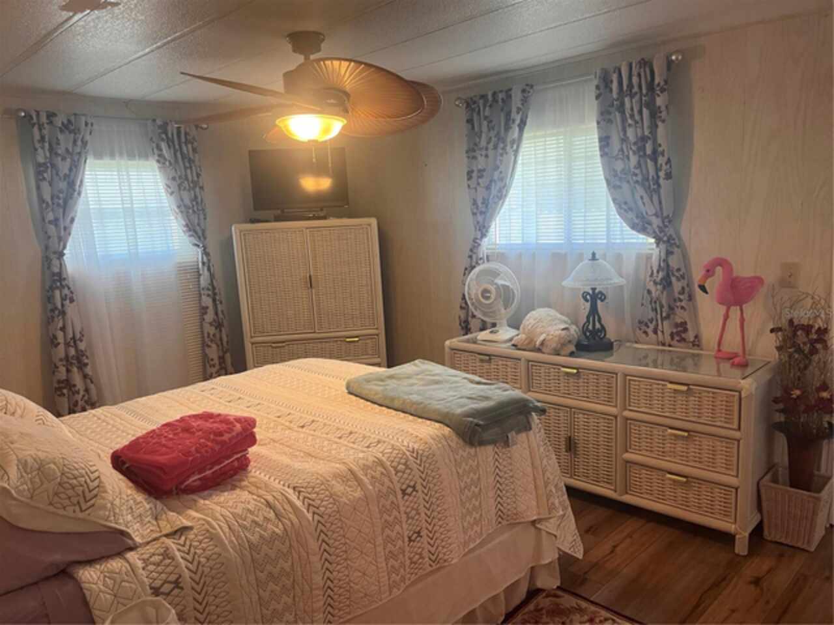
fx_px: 626
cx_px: 417
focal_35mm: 26
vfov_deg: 53.1
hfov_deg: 67.3
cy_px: 312
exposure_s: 1/60
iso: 160
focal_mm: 5.1
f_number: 1.6
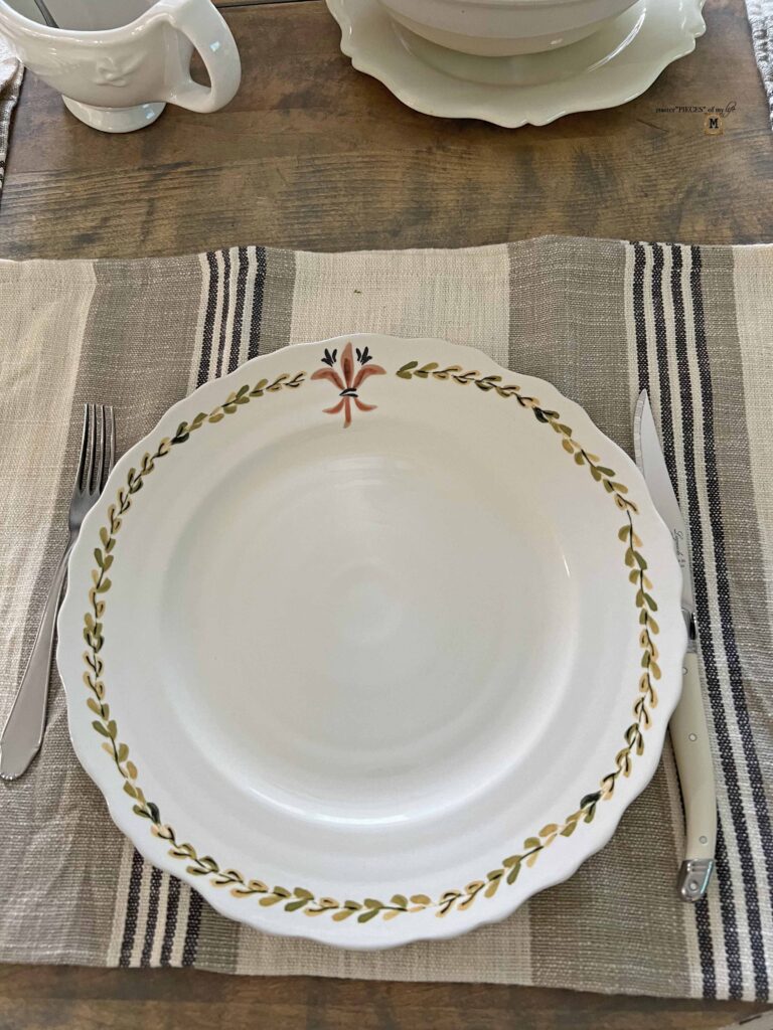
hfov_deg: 53.1
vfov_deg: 67.3
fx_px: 774
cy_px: 515
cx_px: 386
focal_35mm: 26
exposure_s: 1/60
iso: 160
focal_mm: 5.7
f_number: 1.5
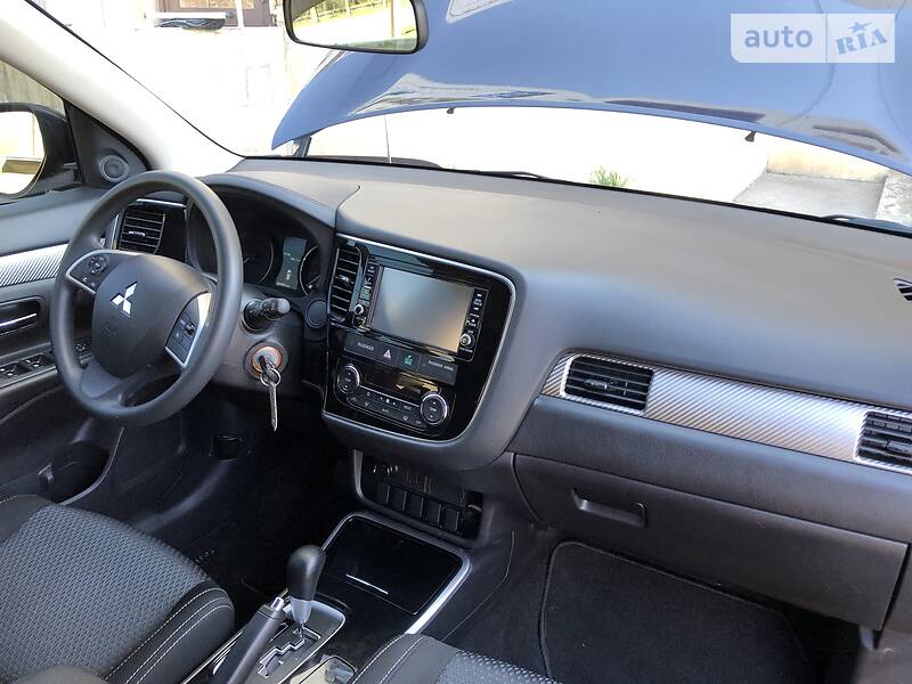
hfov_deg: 63.4
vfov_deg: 49.7
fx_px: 738
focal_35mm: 28
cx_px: 456
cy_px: 342
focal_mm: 4
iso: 25
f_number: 1.8
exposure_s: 1/30
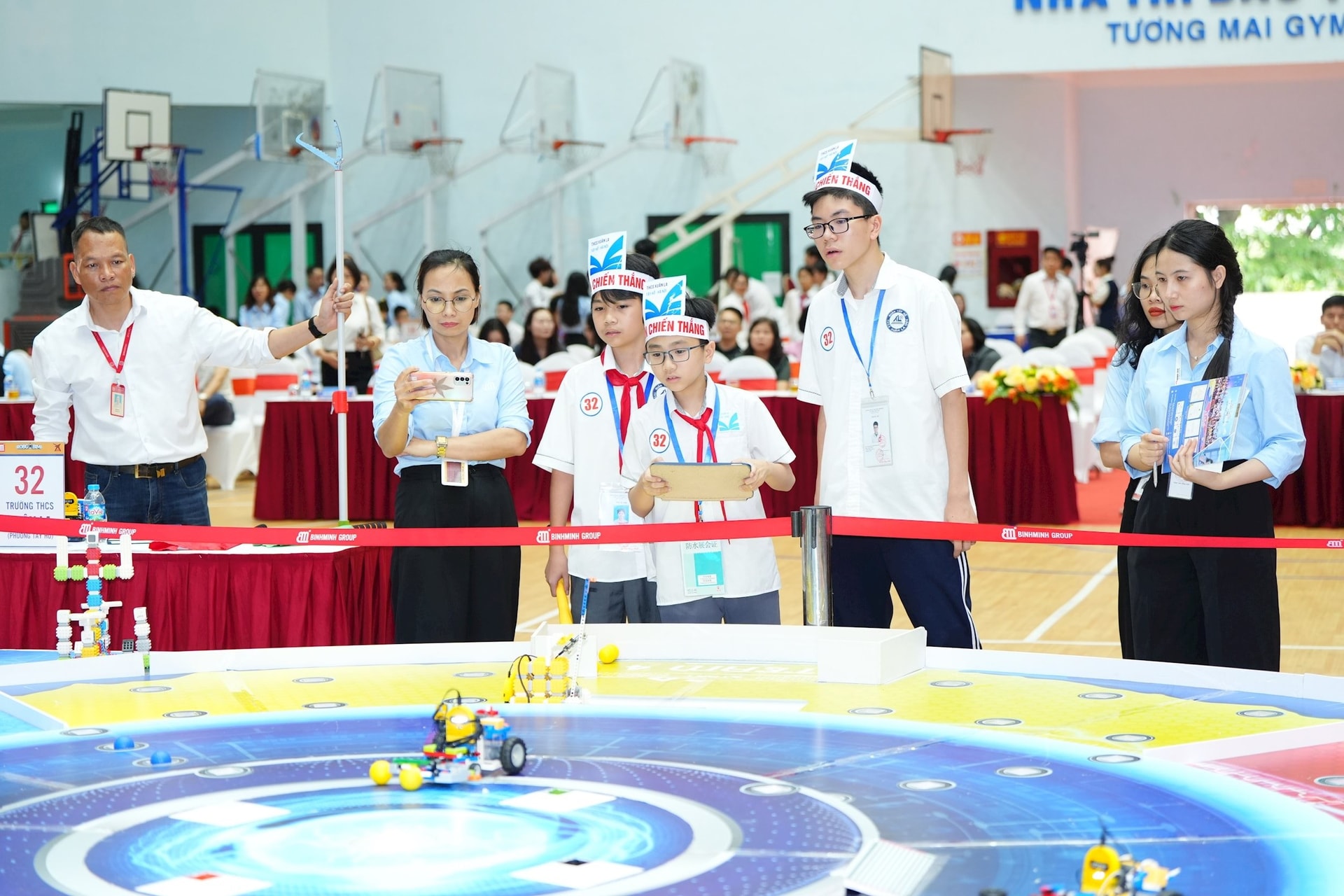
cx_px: 672
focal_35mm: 70
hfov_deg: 28.8
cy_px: 448
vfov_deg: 19.5
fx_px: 2613
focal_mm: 70
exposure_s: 1/160
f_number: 3.2
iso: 1000
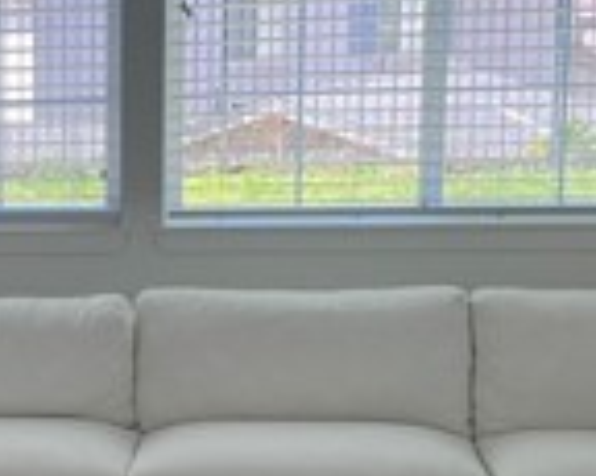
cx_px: -290
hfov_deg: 15.7
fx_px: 1992
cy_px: 377
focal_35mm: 113
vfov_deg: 13.6
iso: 50
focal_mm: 5.7
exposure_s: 1/274
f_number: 1.5
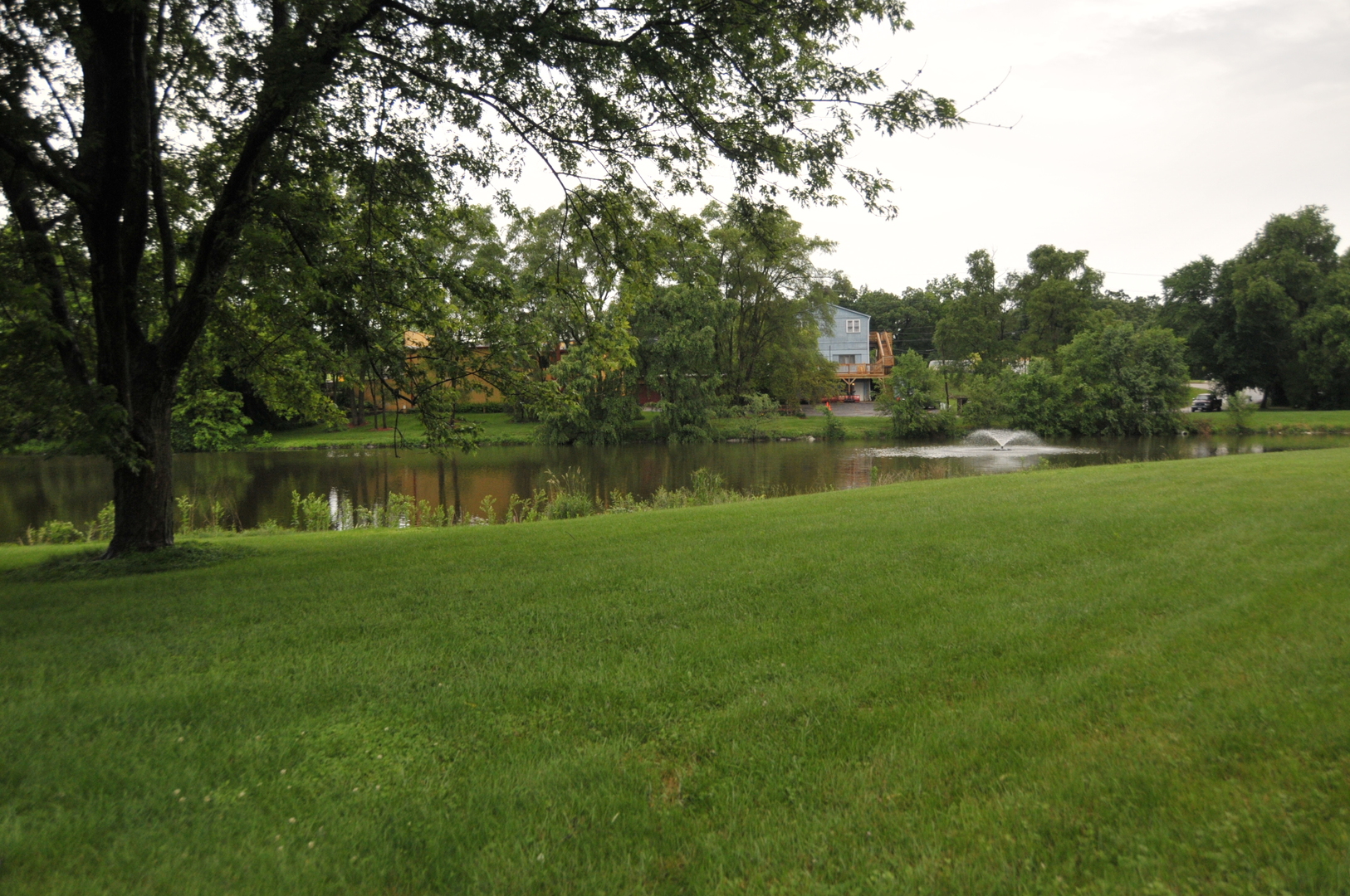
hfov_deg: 62.0
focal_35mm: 30
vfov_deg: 43.5
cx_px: 675
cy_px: 448
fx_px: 1124
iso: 500
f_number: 3.5
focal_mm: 20
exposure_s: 1/3200
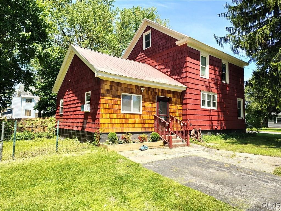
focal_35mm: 24
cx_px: 140
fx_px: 195
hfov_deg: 71.6
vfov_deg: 56.8
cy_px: 106
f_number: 1.8
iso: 100
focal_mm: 5.56
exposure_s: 1/405
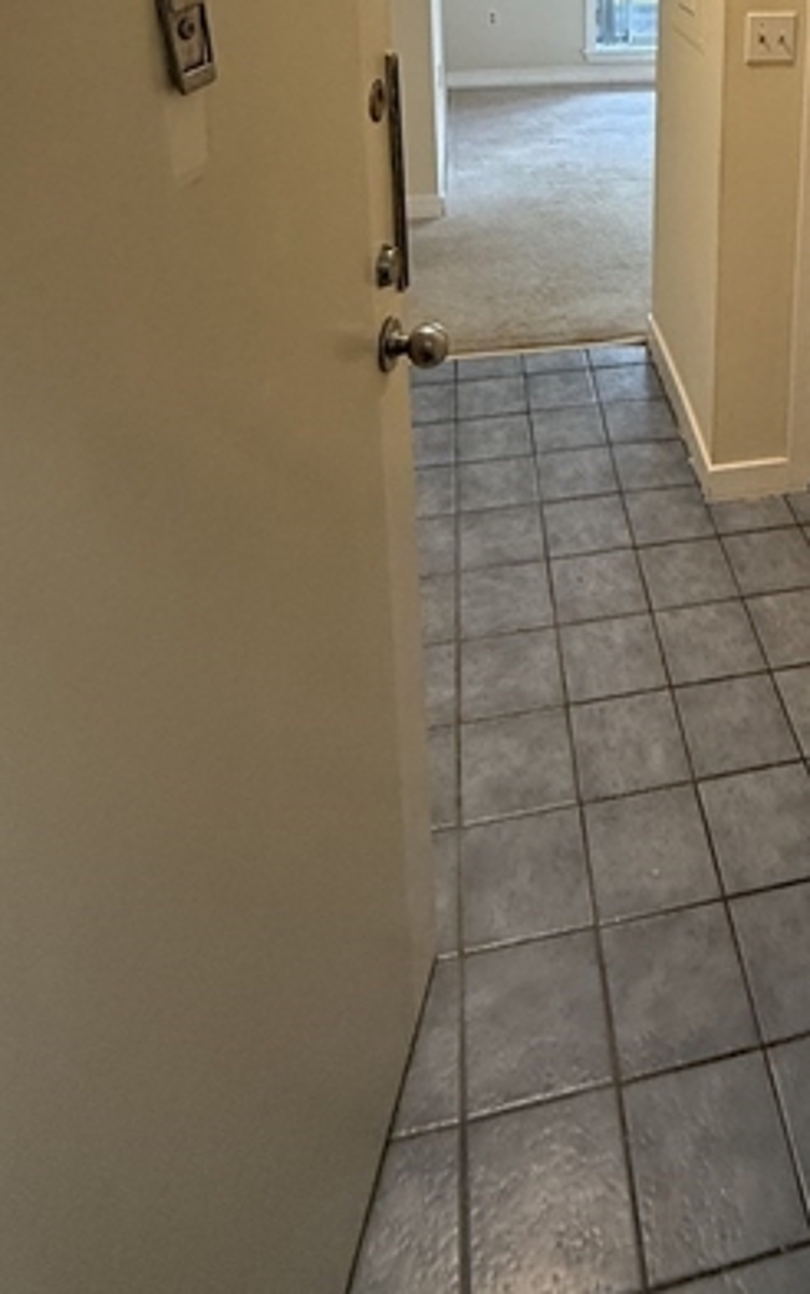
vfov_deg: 54.7
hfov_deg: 40.8
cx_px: 685
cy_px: 92
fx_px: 1023
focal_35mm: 29
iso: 400
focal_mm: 2.22
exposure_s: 1/120
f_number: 2.2
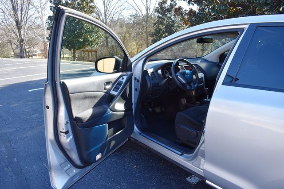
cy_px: 94
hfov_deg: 67.4
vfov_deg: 48.0
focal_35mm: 27
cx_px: 142
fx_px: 213
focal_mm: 18
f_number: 5.6
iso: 280
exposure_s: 1/250
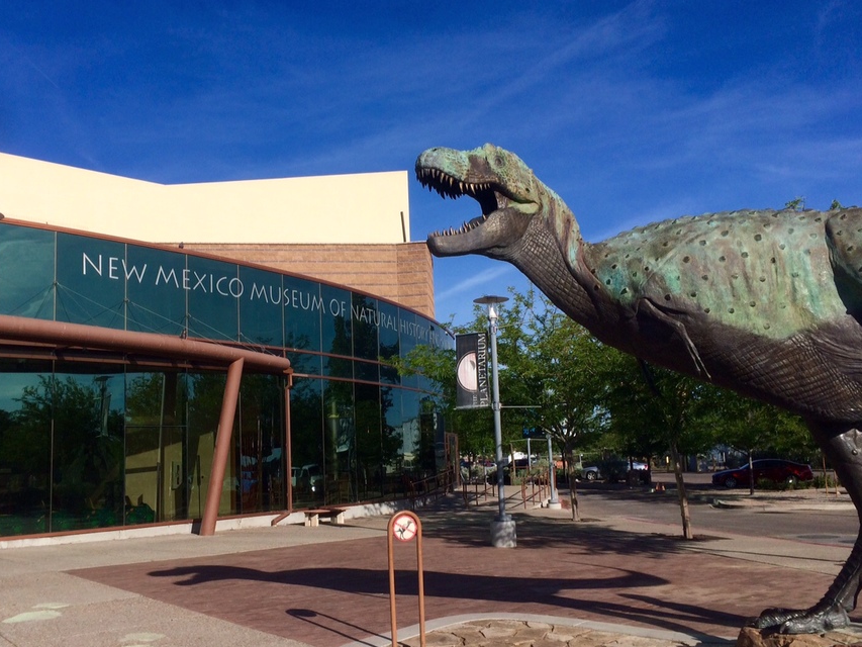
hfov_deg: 53.8
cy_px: 347
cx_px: 369
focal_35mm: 34
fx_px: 847
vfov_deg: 41.8
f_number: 2.2
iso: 32
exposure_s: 1/2740
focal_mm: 4.15
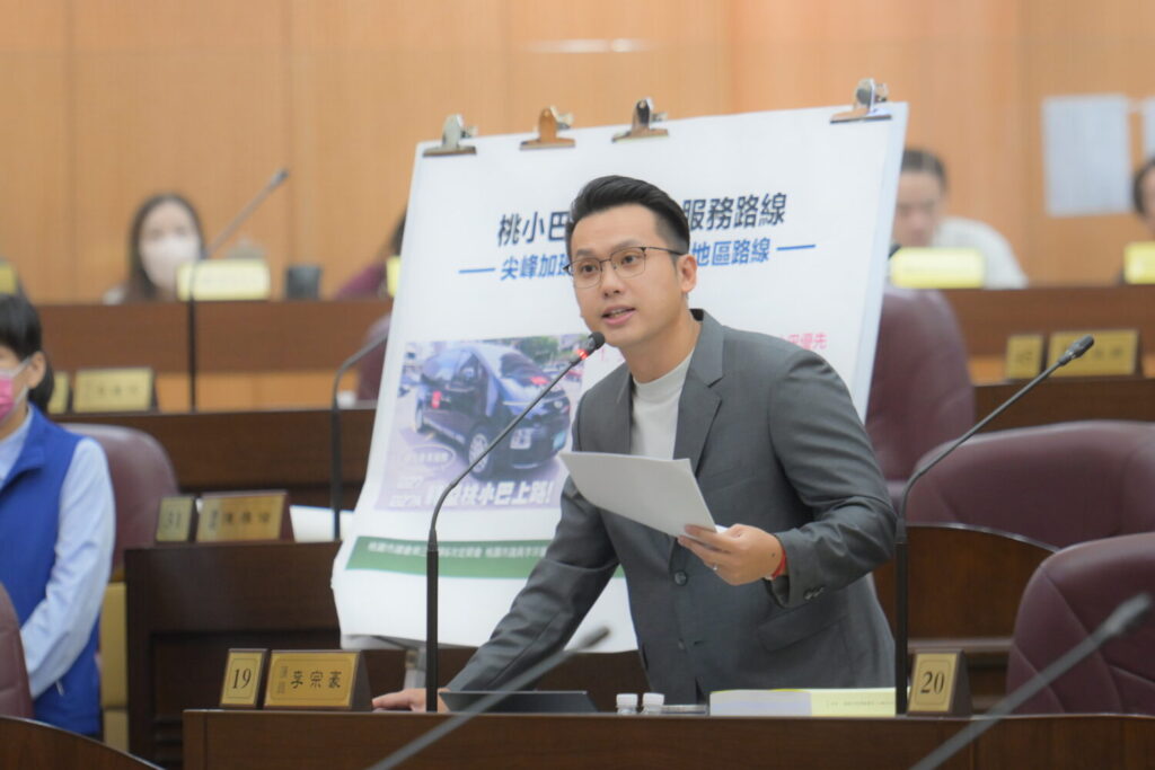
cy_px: 385
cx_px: 578
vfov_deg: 5.9
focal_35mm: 232
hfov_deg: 8.9
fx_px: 7444
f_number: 2.8
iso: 2000
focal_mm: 155
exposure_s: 1/200
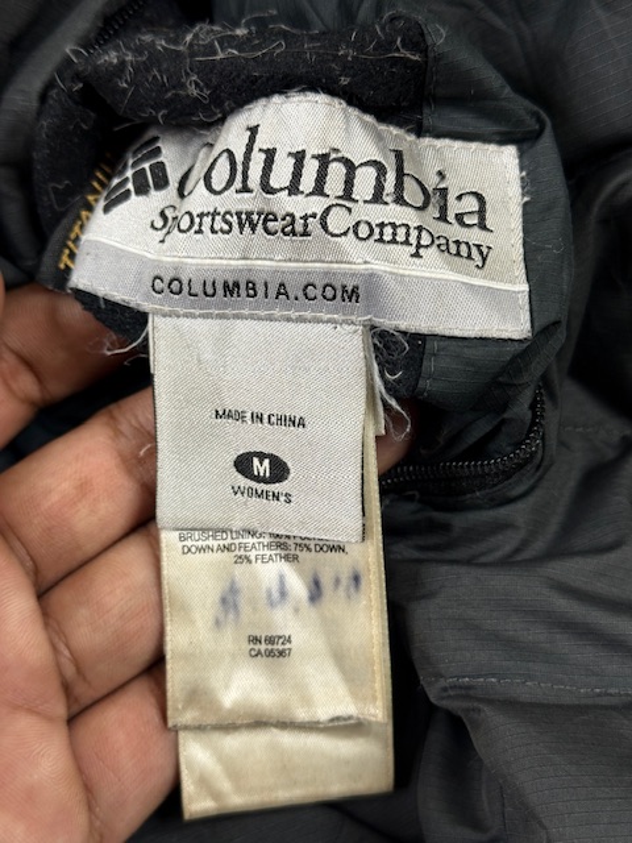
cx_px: 316
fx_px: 1168
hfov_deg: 30.3
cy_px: 422
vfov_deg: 39.7
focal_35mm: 48
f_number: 1.78
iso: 50
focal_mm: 6.76
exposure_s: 1/50
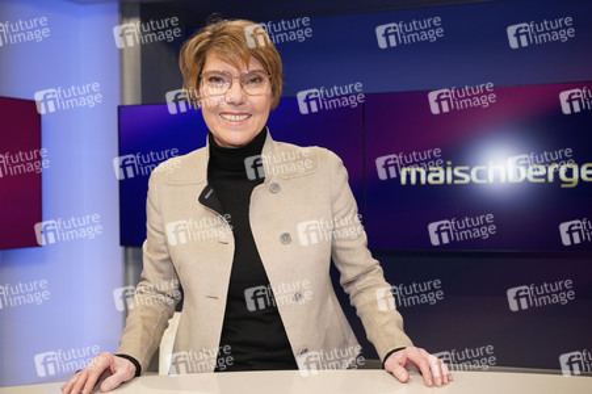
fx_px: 657
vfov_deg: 33.4
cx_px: 296
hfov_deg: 48.5
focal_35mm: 40
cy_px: 197
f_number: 5.6
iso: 2000
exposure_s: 1/125
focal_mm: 40
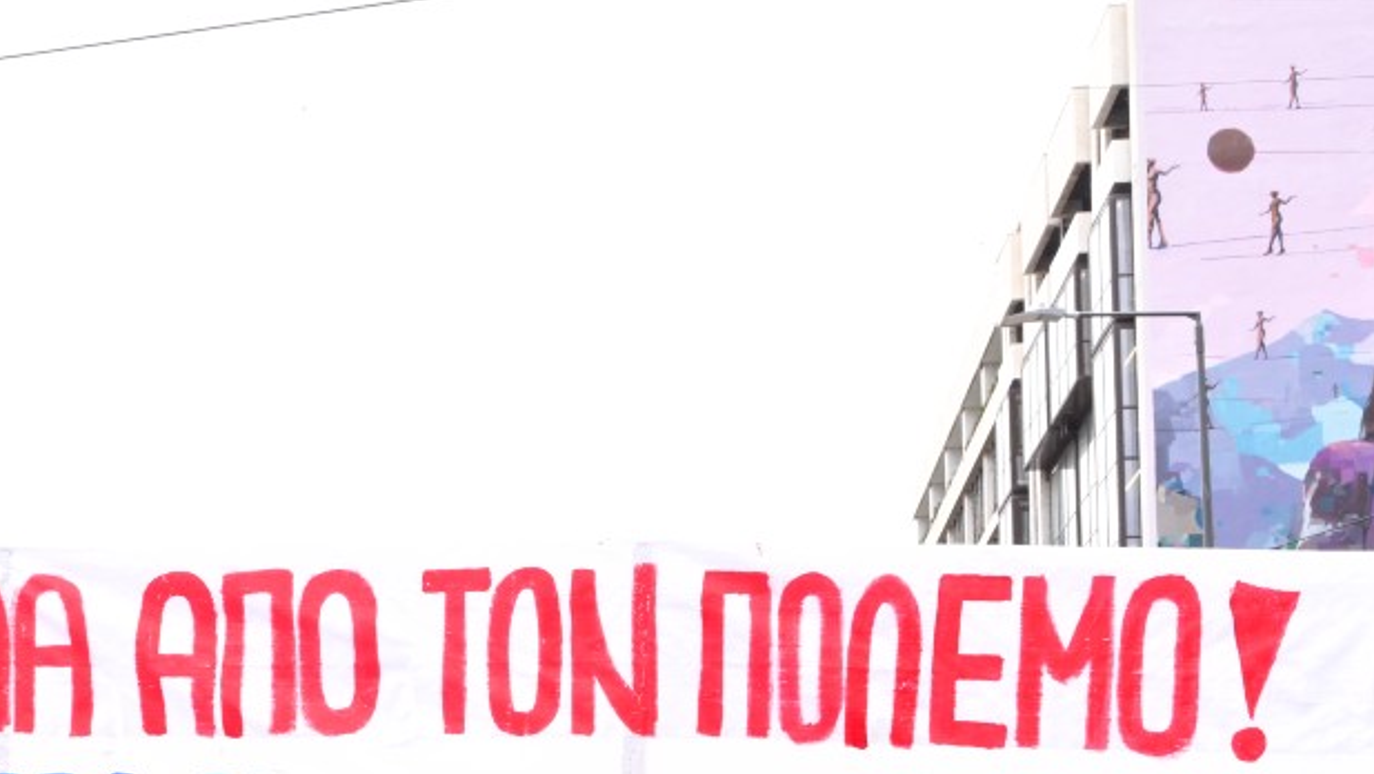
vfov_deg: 13.1
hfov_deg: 23.4
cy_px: 1036
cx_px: 200
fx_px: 3243
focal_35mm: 89
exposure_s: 1/320
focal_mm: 35
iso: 1000
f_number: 10
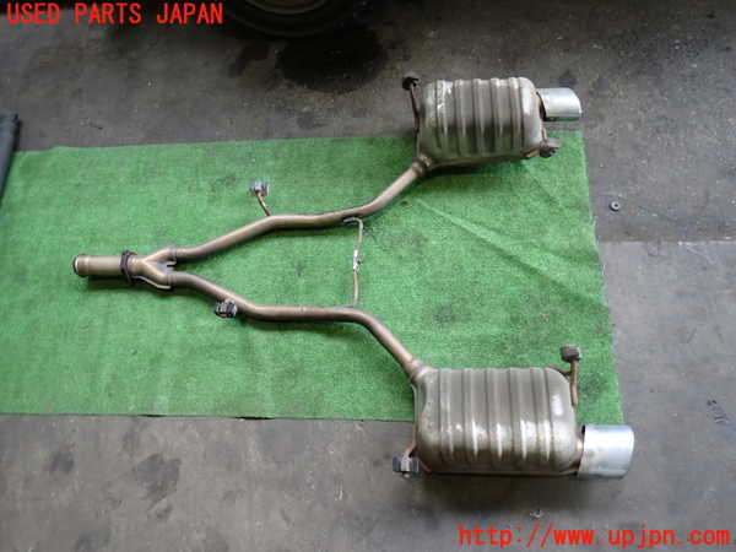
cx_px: 368
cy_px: 276
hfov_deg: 69.4
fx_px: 532
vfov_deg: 54.9
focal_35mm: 25
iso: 200
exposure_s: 1/80
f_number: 2
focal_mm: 4.5
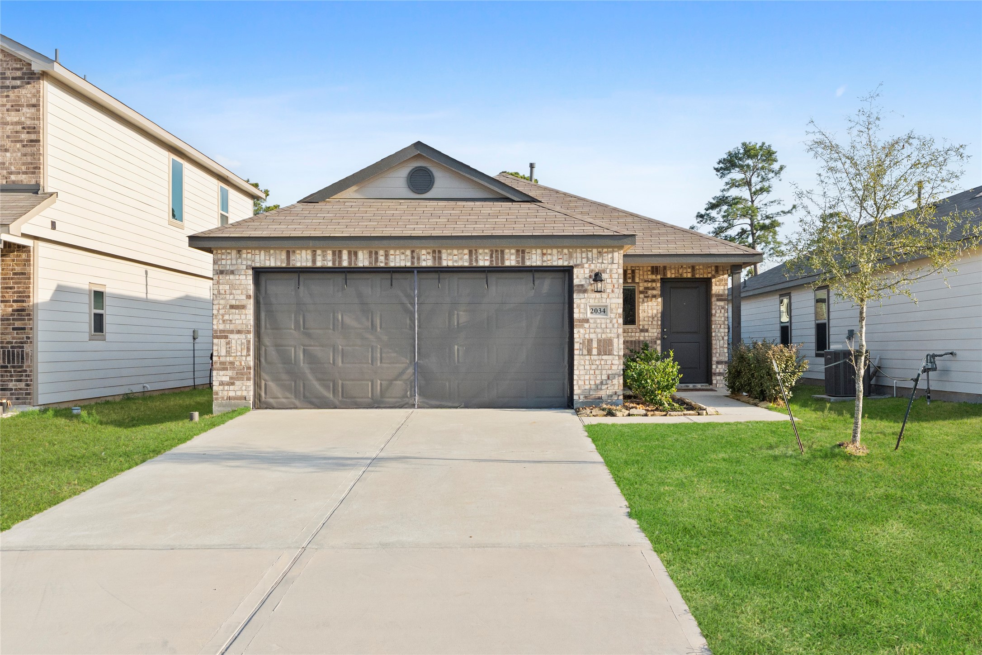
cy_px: 328
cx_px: 491
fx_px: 982
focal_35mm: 36
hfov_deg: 53.1
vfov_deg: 36.9
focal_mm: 24
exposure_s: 1/1000
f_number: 8
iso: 800
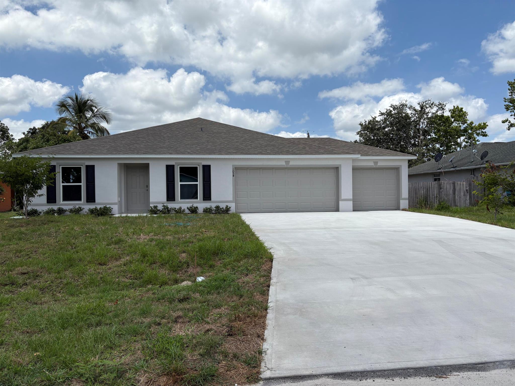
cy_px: 193
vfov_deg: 53.1
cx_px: 258
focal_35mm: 26
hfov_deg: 67.3
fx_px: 387
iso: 50
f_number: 1.6
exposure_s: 1/6329
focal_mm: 5.96
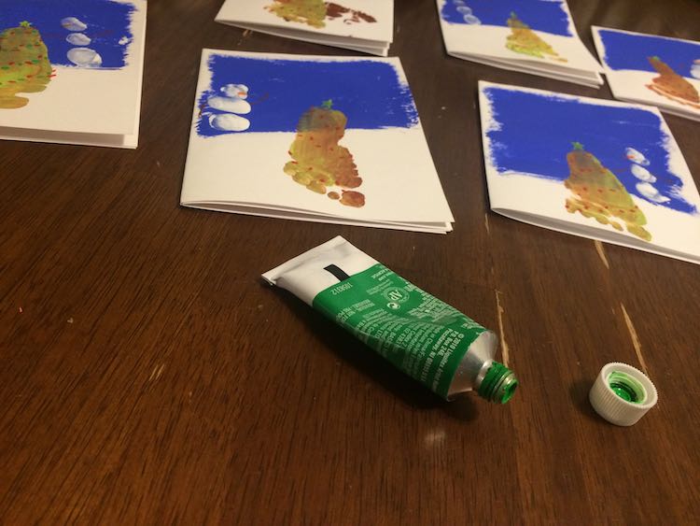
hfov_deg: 61.6
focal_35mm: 29
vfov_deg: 48.3
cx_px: 350
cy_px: 263
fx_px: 587
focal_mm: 4.15
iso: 200
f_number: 2.2
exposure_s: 1/30
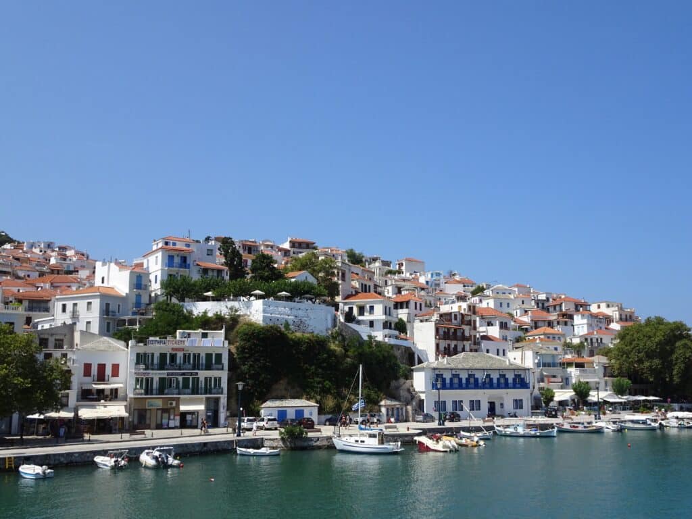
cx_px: 346
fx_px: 600
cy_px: 260
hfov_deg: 60.0
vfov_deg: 46.8
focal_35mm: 30
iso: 80
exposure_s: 1/1000
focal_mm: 5.09
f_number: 4
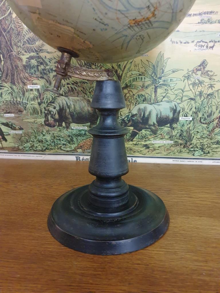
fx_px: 220
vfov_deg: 67.3
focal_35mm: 26
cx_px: 110
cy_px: 146
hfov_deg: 53.1
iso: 800
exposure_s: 1/10
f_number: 1.5
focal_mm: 4.3
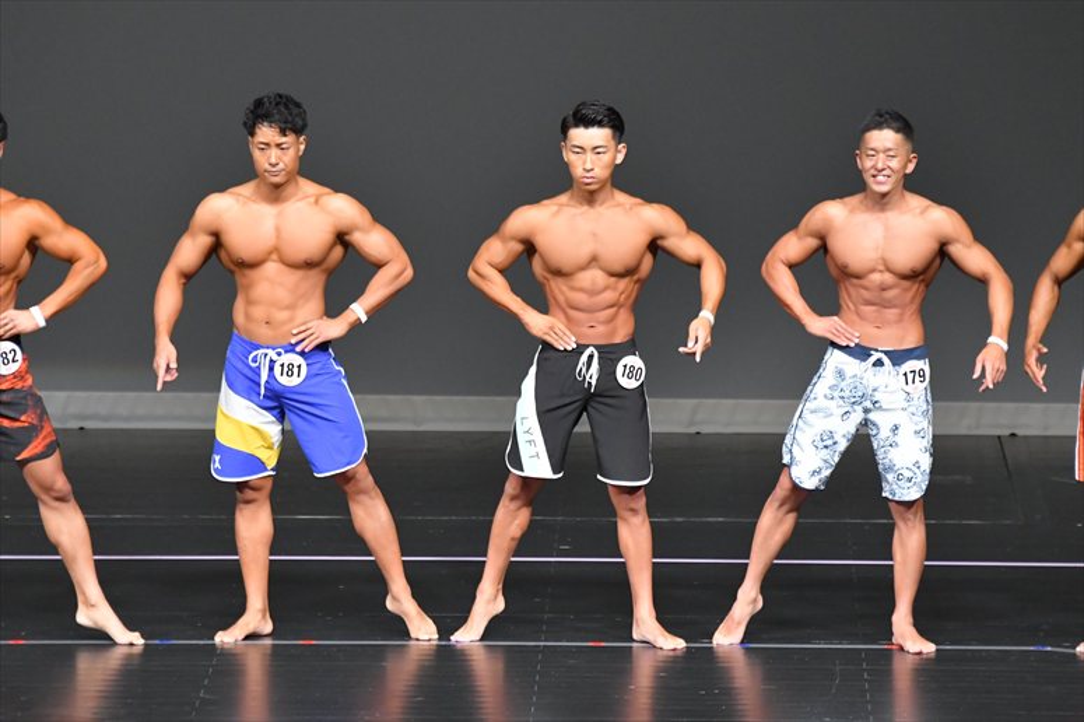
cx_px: 542
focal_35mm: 300
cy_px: 361
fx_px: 9029
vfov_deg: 4.6
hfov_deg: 6.9
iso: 5000
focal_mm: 200
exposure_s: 1/400
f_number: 5.6
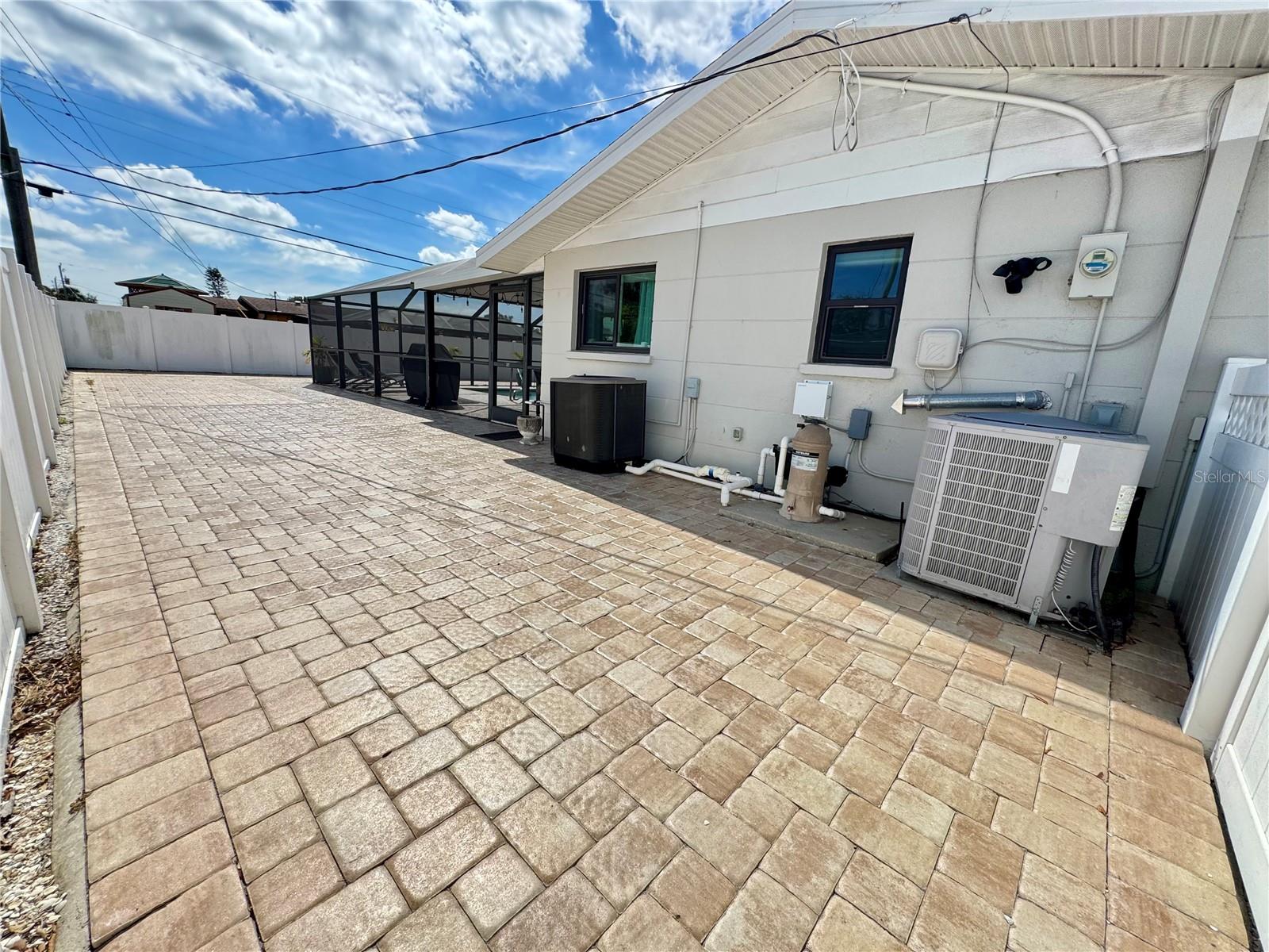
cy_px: 476
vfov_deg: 85.7
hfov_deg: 102.1
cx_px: 634
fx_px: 513
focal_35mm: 14
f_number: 2.2
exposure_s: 1/1672
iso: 50
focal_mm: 2.22
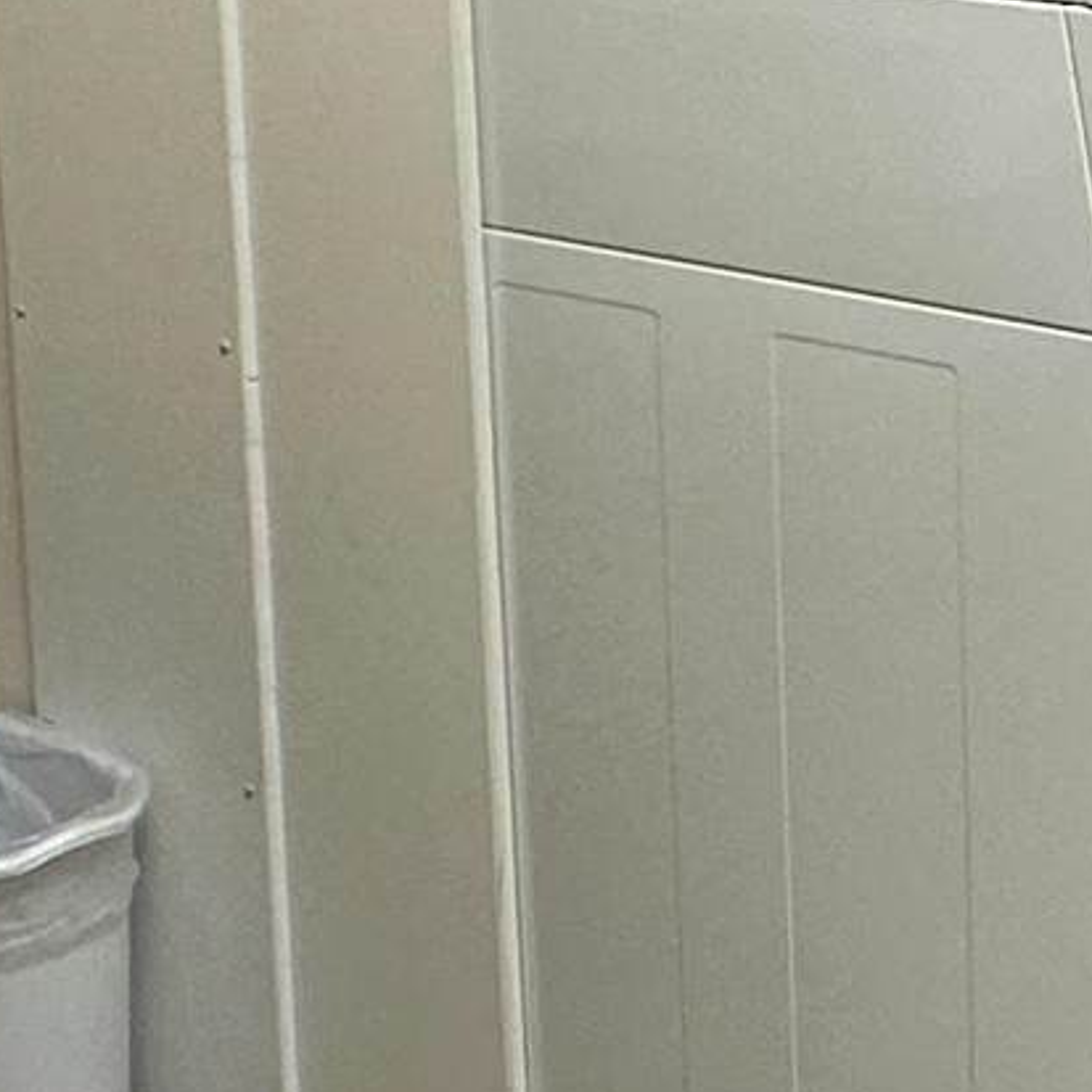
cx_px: 1063
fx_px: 3284
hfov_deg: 18.4
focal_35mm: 92
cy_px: -98
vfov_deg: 18.2
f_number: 2.2
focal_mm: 2.22
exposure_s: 1/120
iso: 160
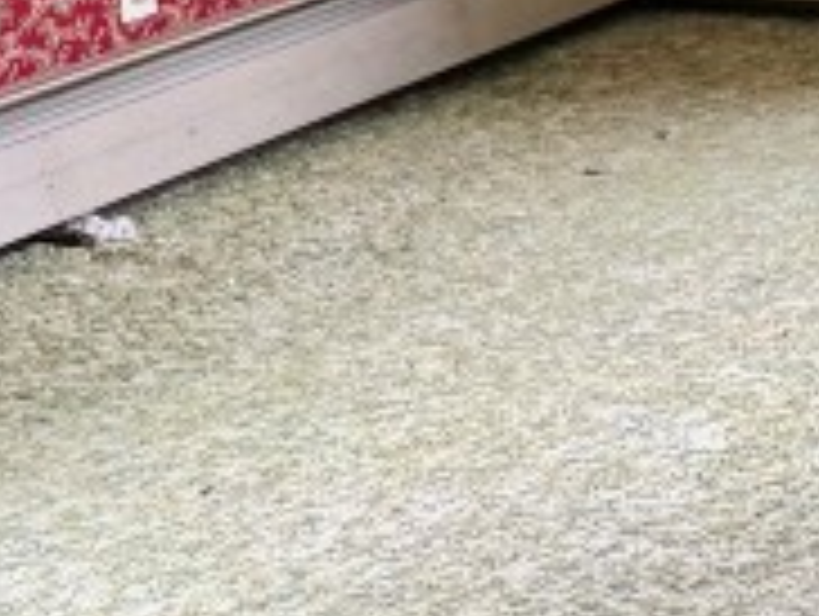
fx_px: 3198
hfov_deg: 12.6
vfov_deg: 10.7
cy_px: -207
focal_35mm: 135
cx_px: 1692
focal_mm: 6.76
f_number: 1.78
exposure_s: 1/98
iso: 200
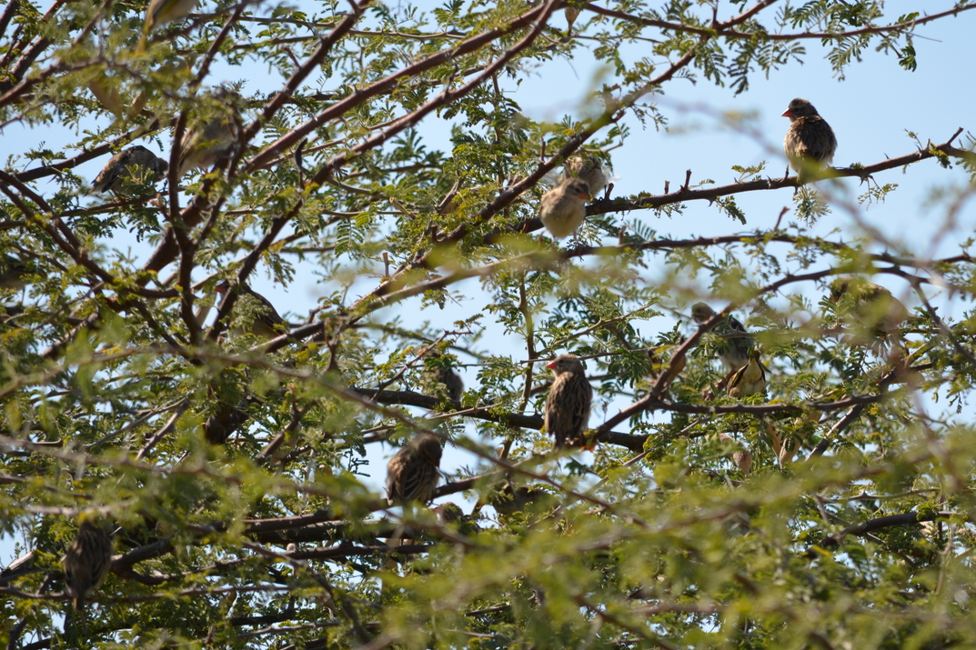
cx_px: 576
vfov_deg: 2.6
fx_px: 14528
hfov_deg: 3.8
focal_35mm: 536
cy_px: 369
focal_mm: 300
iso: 200
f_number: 7.1
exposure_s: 1/800
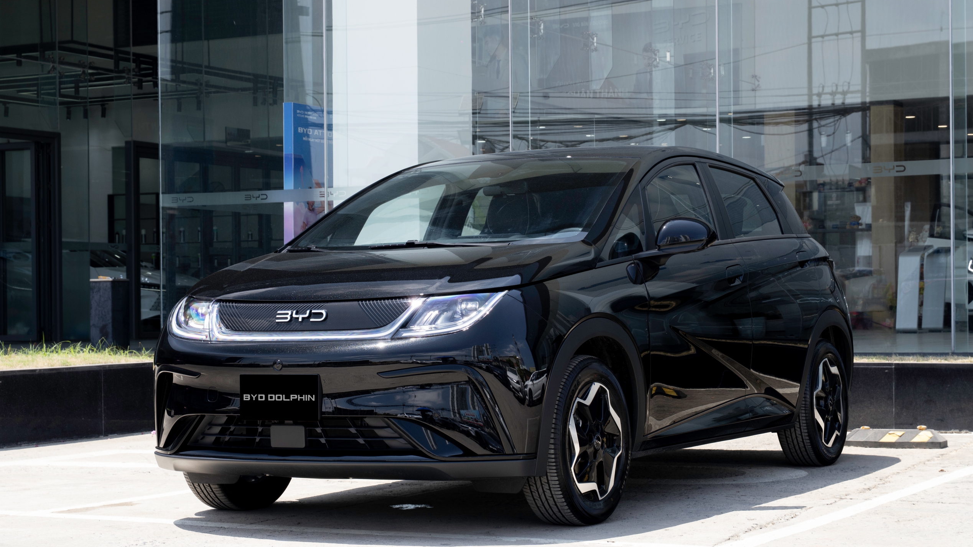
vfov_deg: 16.3
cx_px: 485
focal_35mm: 74
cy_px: 288
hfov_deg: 28.6
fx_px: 1909
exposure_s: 1/200
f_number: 10
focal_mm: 70
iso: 400
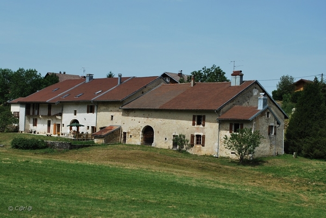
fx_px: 544
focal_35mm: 60
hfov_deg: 33.4
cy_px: 109
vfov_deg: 22.7
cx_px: 163
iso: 100
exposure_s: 1/250
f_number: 8
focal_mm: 40
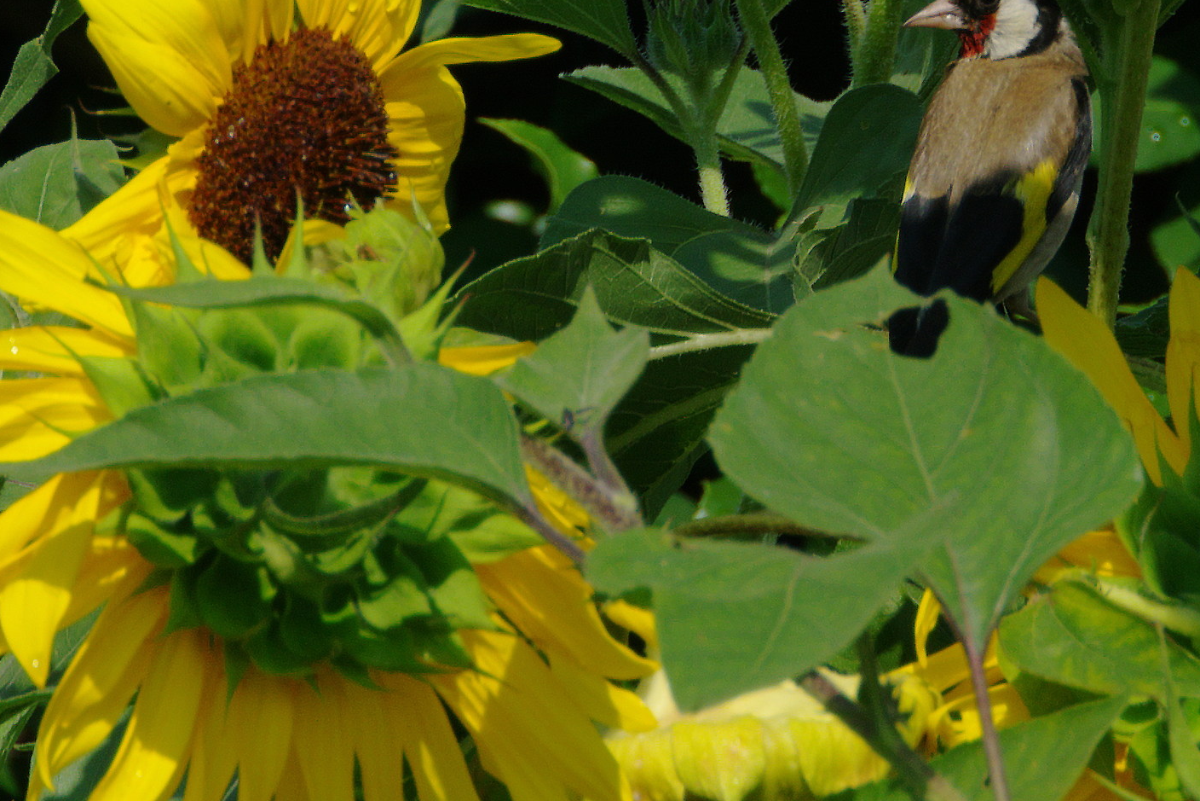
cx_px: 676
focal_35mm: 716
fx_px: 23867
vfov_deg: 1.9
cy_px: 297
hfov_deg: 2.9
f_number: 11
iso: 200
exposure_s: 1/350
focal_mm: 280
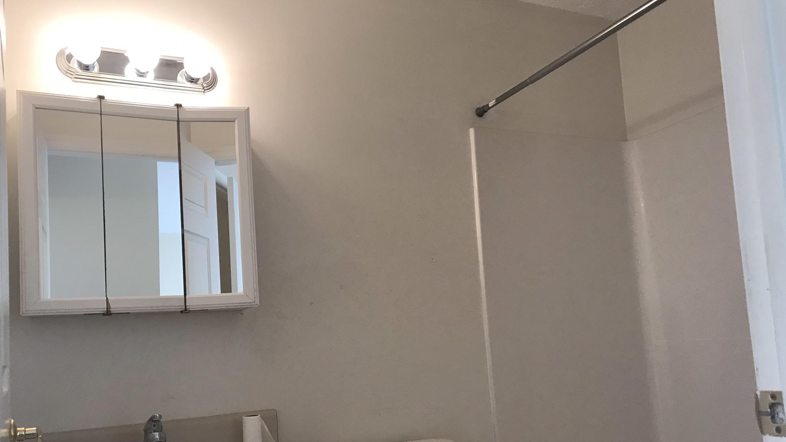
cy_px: 293
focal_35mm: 31
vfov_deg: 37.4
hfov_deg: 62.6
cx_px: 395
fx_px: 646
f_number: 1.8
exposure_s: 1/30
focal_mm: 3.99
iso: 32
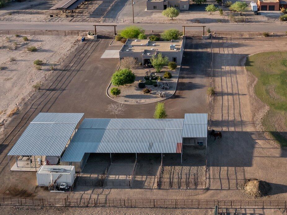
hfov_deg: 35.4
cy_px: 3
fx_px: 439
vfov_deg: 26.2
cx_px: 213
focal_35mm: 53
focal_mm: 12.29
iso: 160
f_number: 2.8
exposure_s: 1/2500
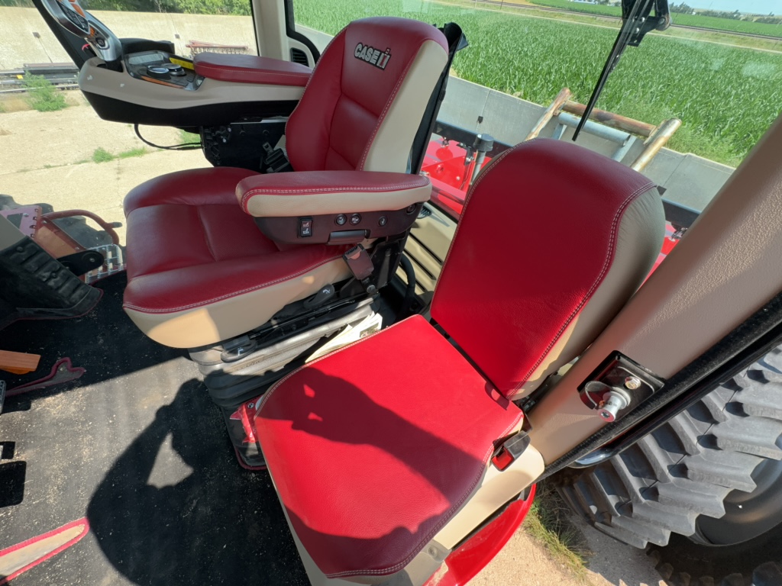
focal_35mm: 14
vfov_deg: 85.7
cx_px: 391
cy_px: 293
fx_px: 316
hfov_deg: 102.1
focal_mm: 2.22
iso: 50
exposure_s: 1/361
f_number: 2.2
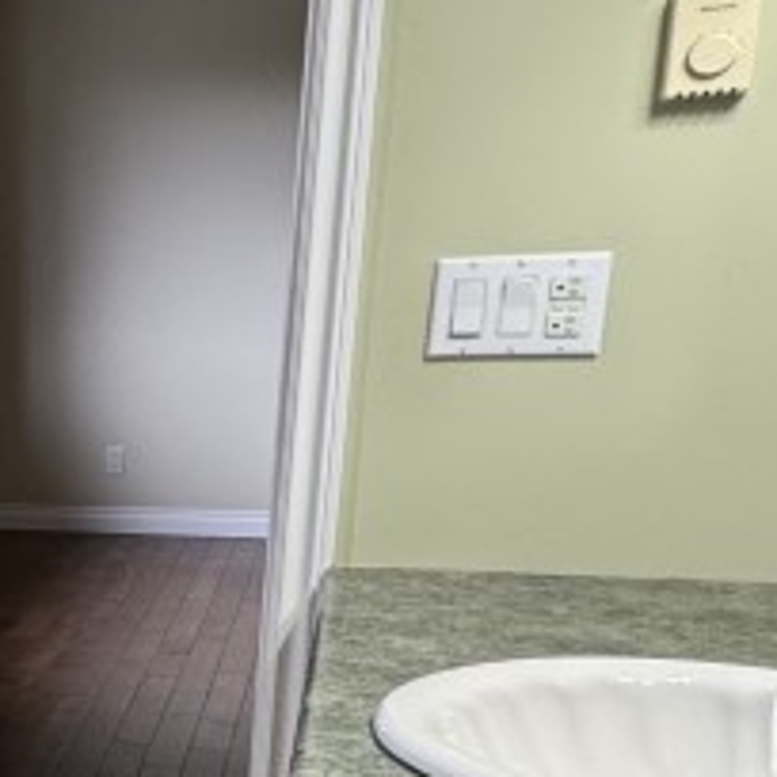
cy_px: 655
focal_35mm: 62
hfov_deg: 19.8
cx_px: -644
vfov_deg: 27.0
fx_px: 1574
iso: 200
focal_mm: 2.22
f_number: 2.2
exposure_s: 1/120
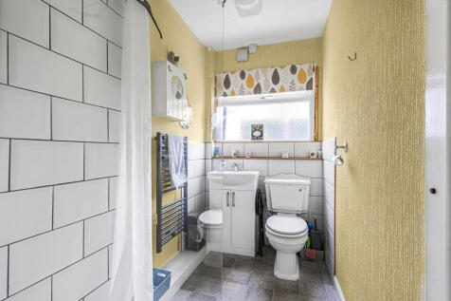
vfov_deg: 73.7
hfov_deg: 96.8
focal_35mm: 16
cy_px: 150
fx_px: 200
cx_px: 226
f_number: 8
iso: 100
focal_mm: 16
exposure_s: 1/8
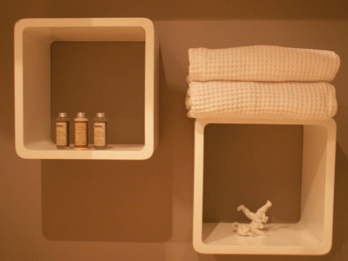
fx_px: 432
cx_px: 174
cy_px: 130
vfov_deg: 33.6
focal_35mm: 43
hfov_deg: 43.9
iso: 160
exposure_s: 1/5
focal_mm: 7.2
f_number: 2.8
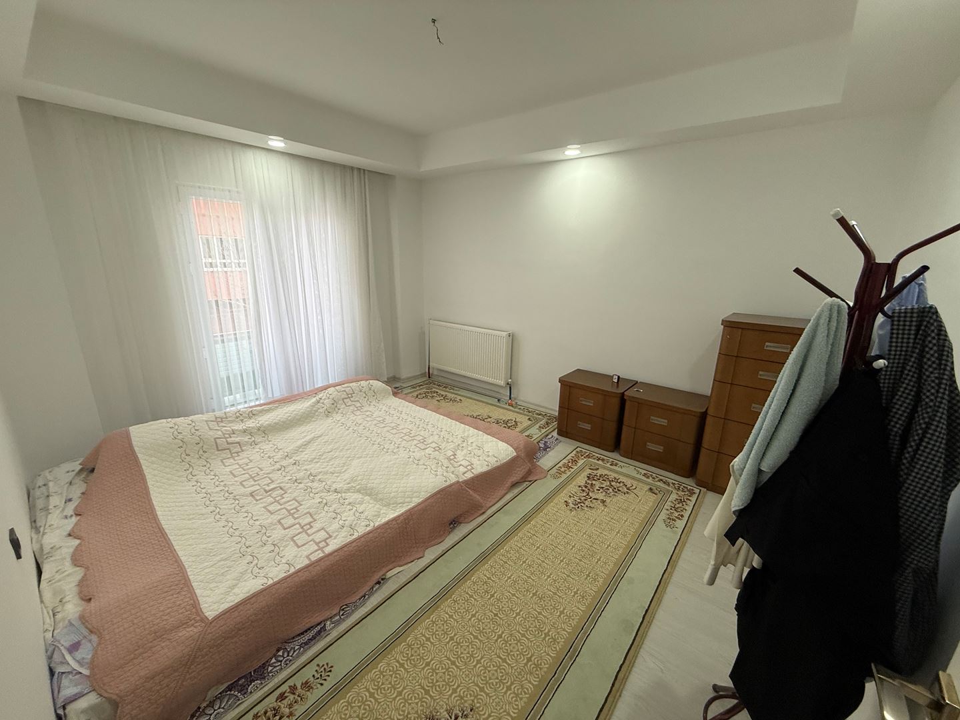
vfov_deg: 85.7
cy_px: 360
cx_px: 480
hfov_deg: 102.1
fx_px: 388
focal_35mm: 14
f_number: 2.2
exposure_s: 1/99
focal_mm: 2.22
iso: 200
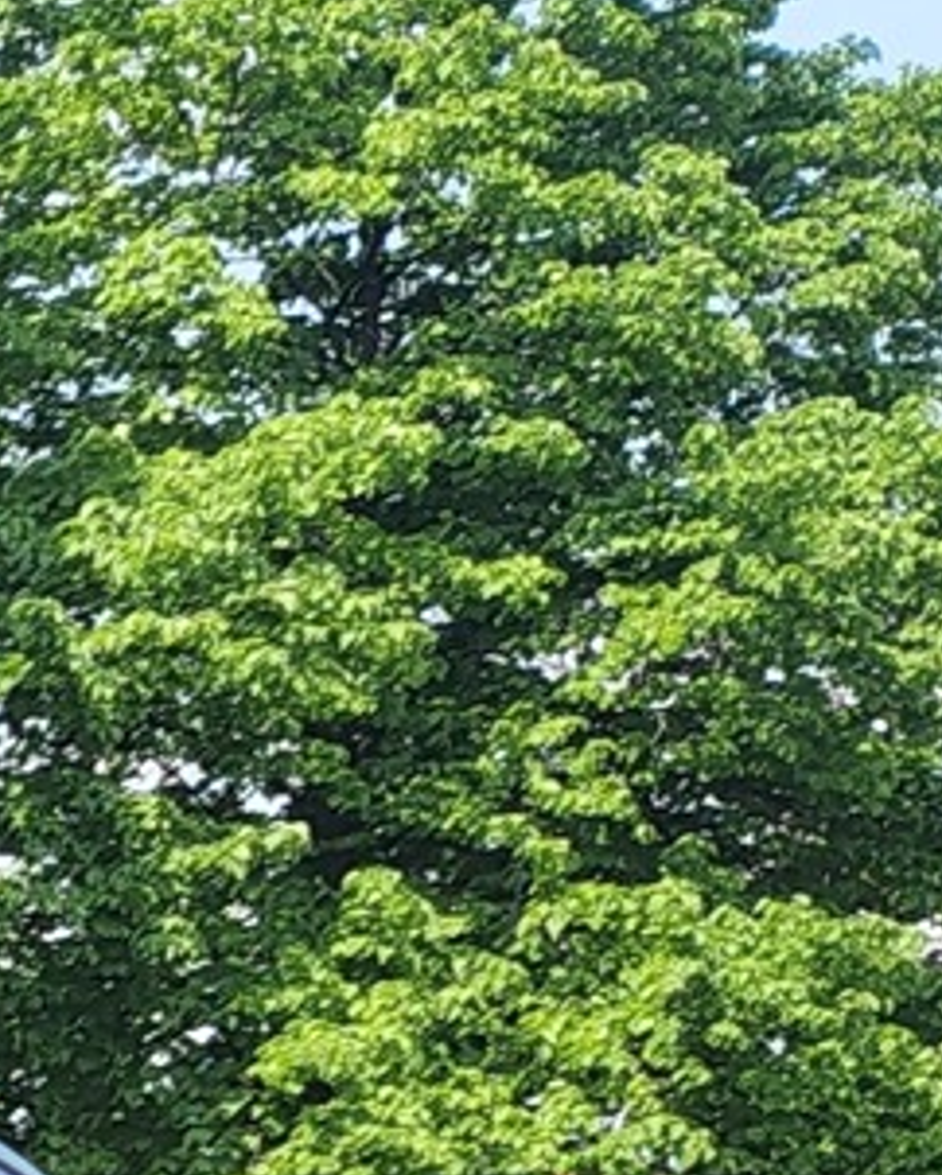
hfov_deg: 7.7
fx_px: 5292
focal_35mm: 152
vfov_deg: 11.6
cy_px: 2202
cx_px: -2546
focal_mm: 5.4
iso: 20
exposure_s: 1/612
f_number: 1.8
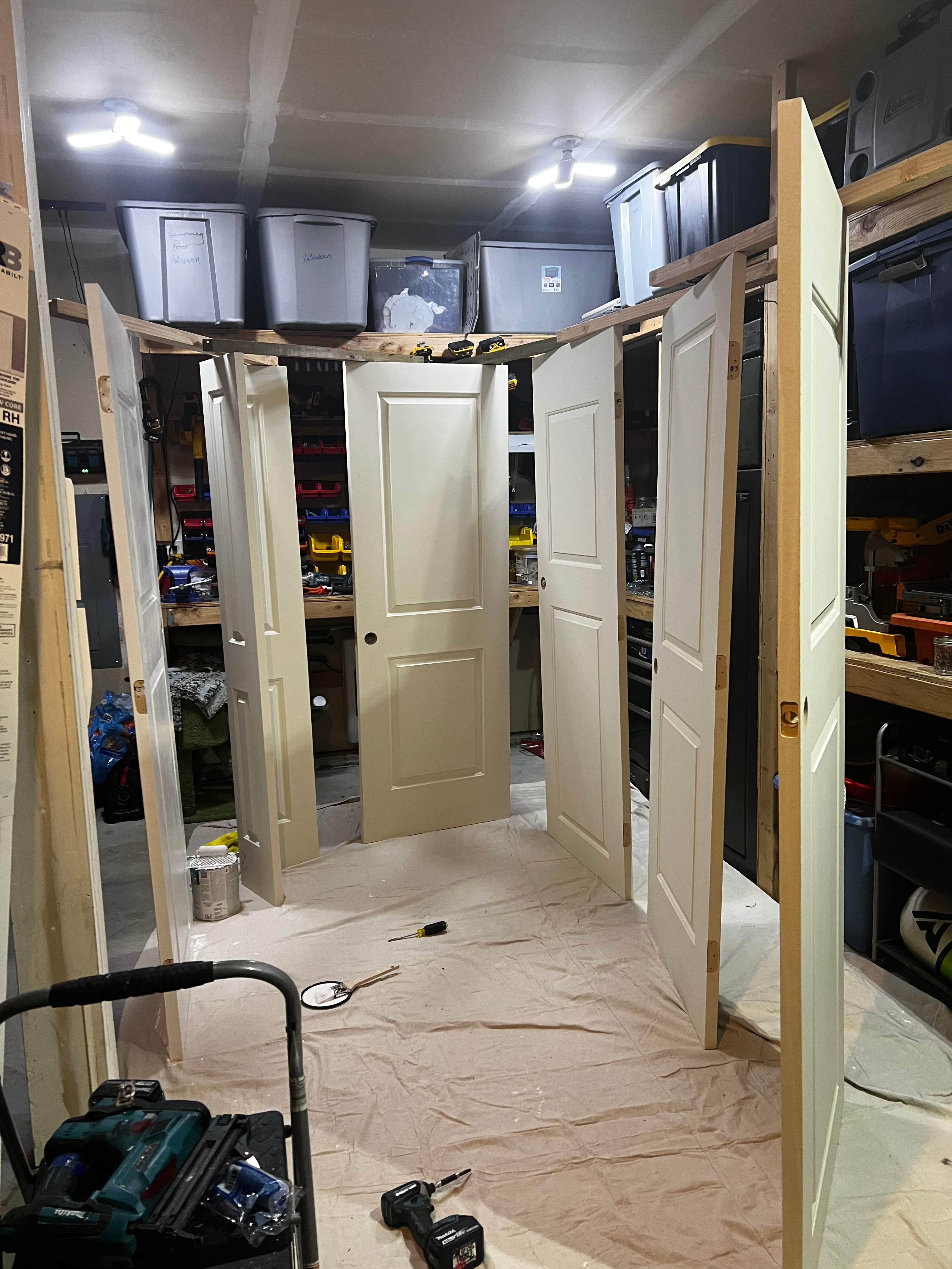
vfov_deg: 67.3
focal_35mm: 26
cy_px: 634
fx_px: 953
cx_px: 476
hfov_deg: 53.1
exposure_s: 1/60
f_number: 1.5
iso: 125
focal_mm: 5.7
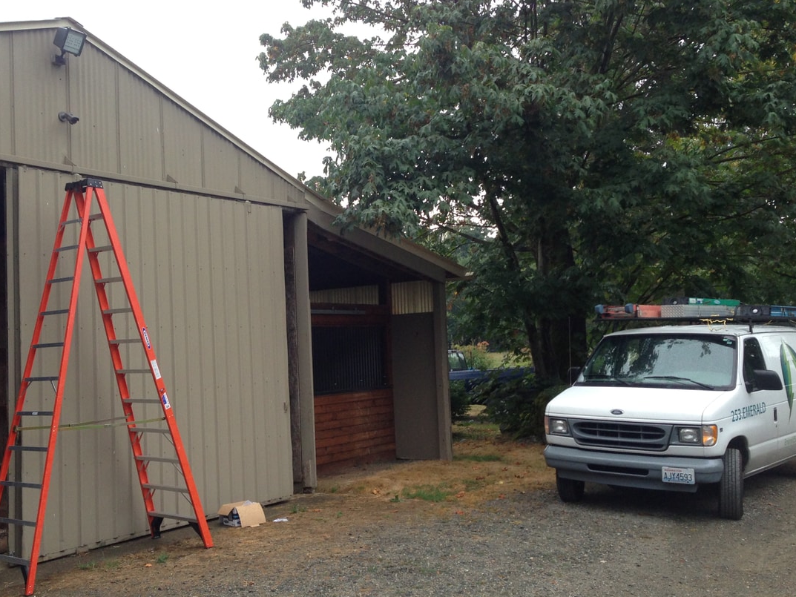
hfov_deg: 45.7
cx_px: 349
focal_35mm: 41
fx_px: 943
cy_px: 286
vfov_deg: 35.1
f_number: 2.4
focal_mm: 4.13
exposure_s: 1/120
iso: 100
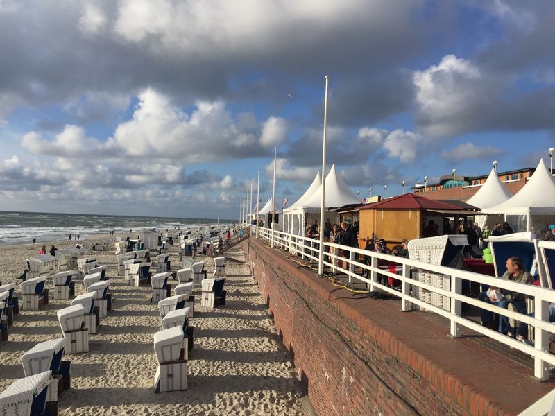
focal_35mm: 29
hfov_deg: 61.7
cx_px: 278
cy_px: 208
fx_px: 465
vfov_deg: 48.2
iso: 32
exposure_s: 1/3597
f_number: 2.2
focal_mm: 4.15
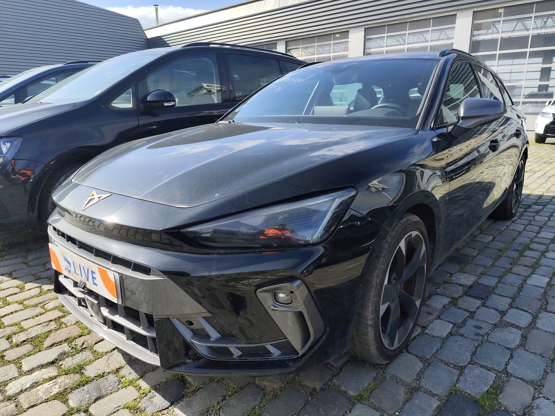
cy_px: 208
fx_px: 369
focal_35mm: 23
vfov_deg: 58.9
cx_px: 278
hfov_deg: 73.9
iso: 50
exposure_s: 1/982
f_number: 1.65
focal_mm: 6.19
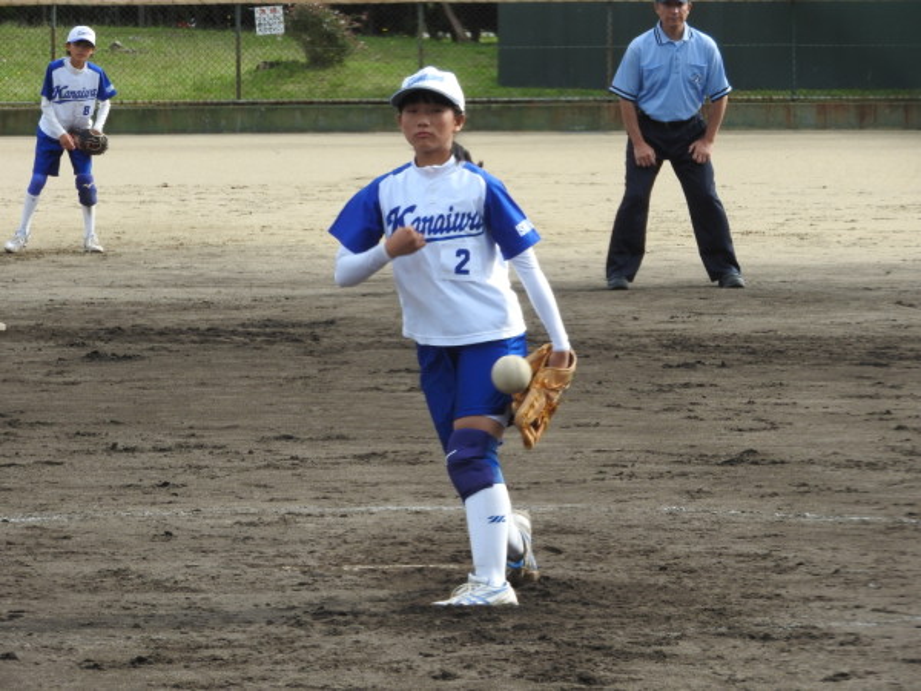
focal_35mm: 270
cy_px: 346
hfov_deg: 7.3
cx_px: 460
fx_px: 7184
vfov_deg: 5.5
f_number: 5.5
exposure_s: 1/320
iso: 100
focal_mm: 48.4
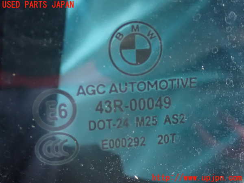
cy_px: 92
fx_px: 437
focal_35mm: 62
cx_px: 122
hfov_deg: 31.2
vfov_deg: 23.7
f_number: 3.6
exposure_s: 1/10
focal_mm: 11.09
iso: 1600
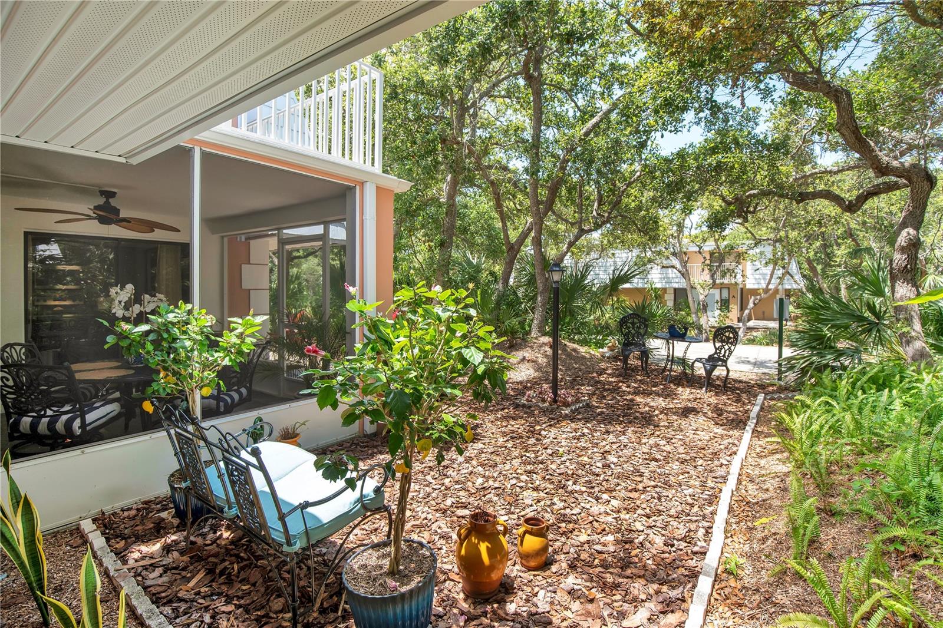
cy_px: 314
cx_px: 472
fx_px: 419
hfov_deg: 96.7
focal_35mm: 16
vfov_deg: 73.7
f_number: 6.3
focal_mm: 16
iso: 100
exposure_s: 1/100
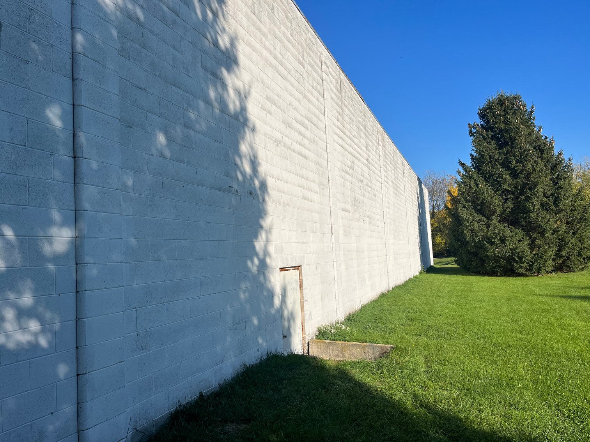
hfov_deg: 67.3
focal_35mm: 26
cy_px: 221
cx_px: 295
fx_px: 443
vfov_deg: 53.1
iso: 50
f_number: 1.6
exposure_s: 1/6173
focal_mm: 5.1
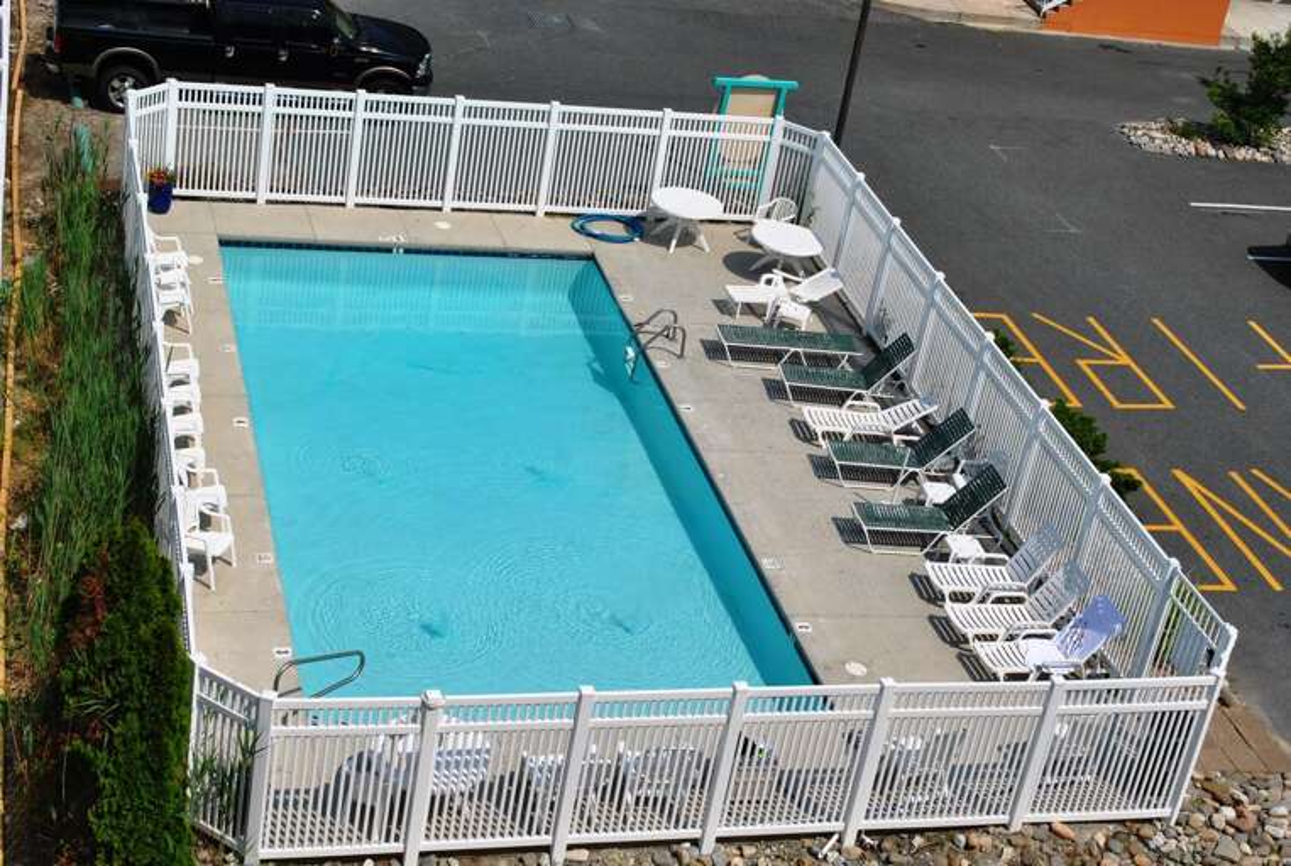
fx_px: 2156
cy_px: 433
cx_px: 646
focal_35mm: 60
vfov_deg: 22.7
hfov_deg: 33.3
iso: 100
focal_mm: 40
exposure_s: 1/400
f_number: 10
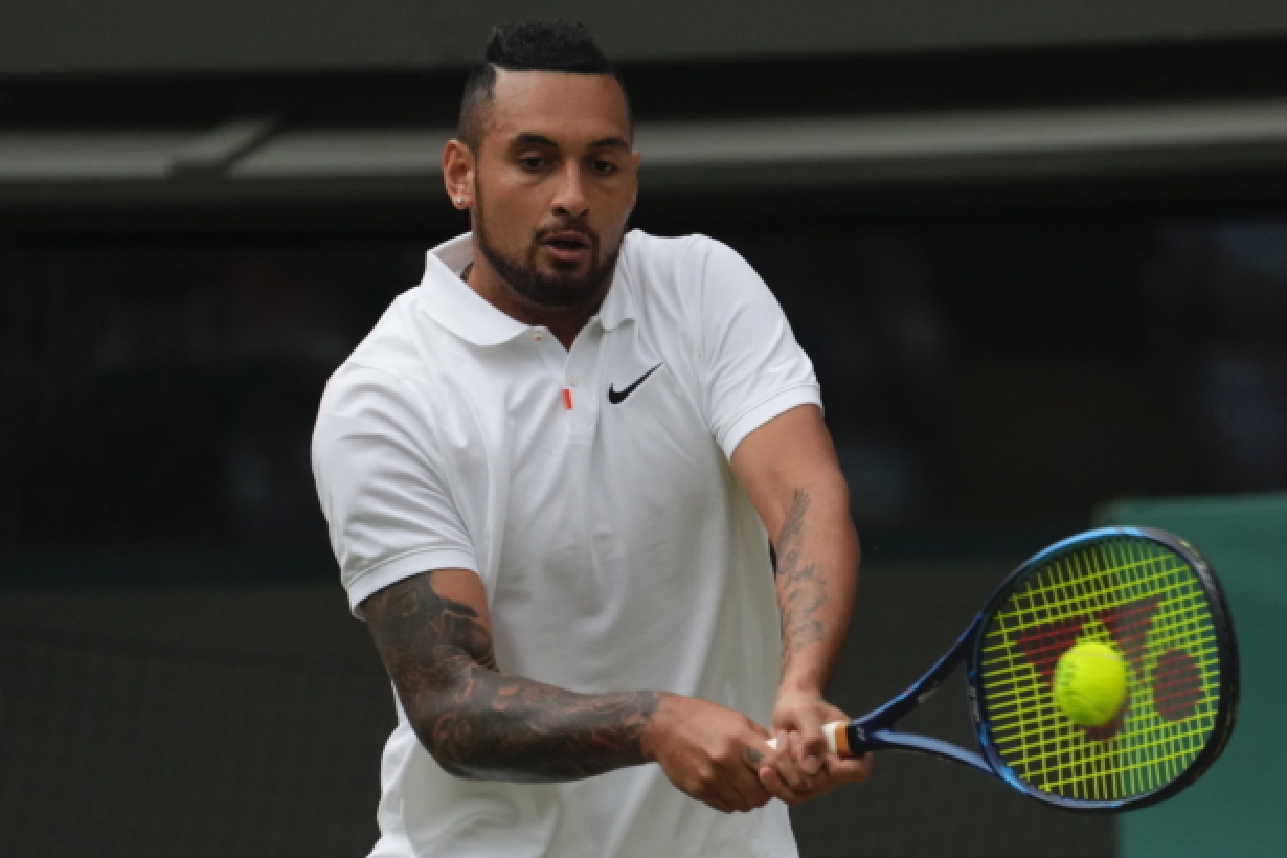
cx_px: 644
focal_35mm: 400
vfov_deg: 3.4
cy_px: 429
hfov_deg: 5.2
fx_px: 14299
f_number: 5.6
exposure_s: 1/1600
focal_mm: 400
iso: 2000
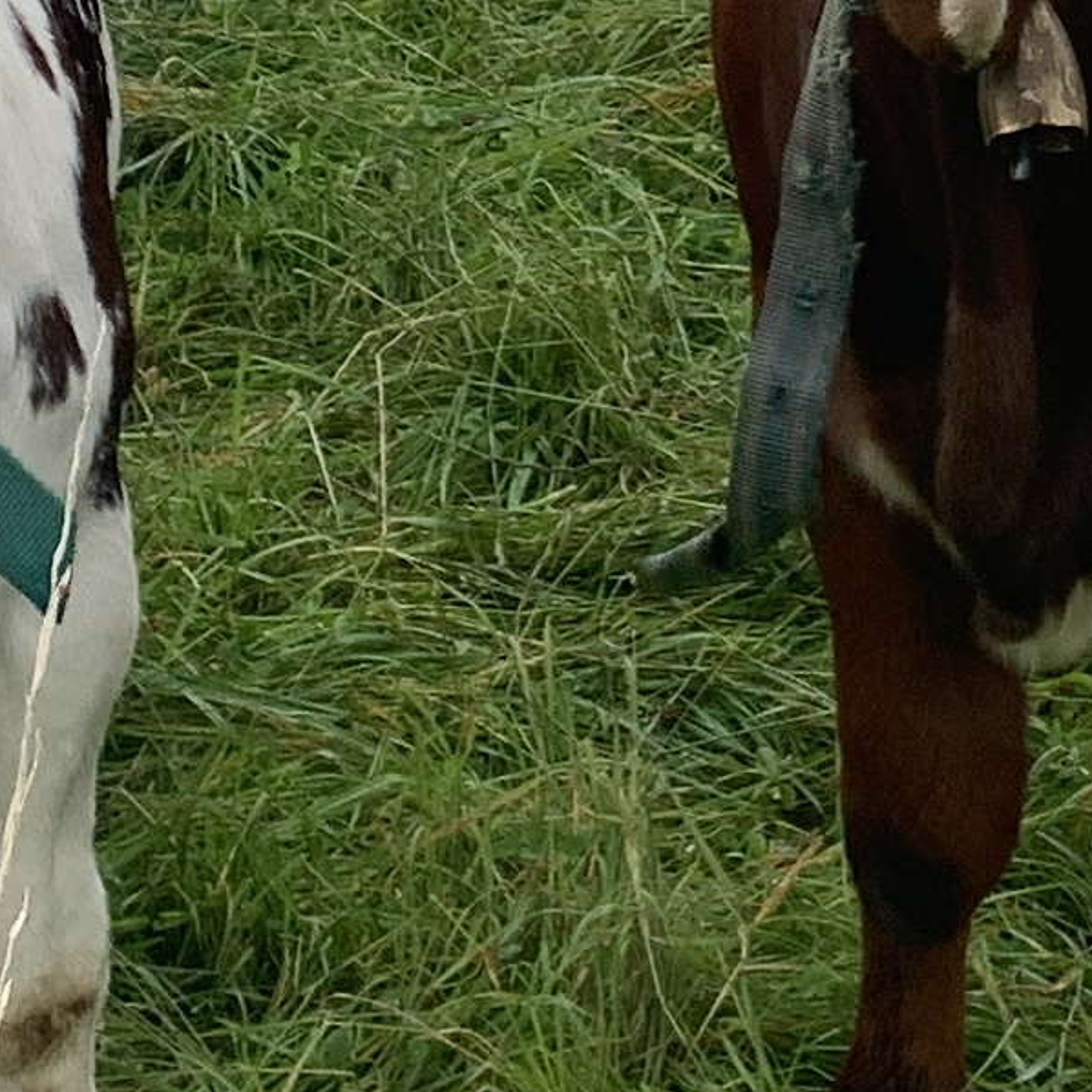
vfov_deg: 11.0
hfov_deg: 11.3
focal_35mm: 155
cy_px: -409
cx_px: 665
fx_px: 5532
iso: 25
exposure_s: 1/446
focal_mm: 4.25
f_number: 1.8
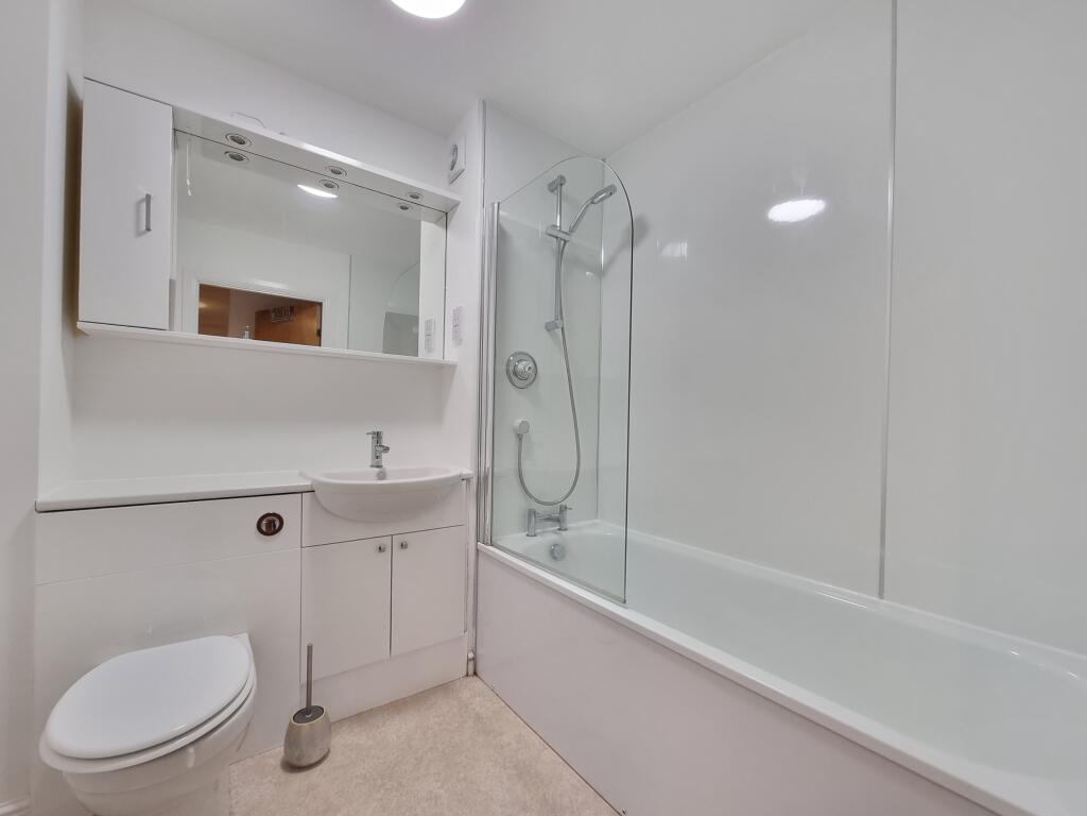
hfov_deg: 106.2
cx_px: 544
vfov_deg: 89.9
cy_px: 408
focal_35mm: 13
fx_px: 408
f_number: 2.2
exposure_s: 1/50
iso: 250
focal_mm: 2.2
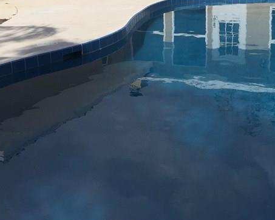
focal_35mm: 64
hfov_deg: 28.4
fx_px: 521
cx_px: 248
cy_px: 24
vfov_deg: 23.2
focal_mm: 4.15
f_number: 2.2
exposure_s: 1/4405
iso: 32
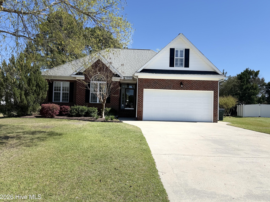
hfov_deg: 67.3
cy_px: 97
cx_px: 141
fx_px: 203
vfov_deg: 53.1
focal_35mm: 26
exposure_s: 1/5714
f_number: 1.78
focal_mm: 6.76
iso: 80
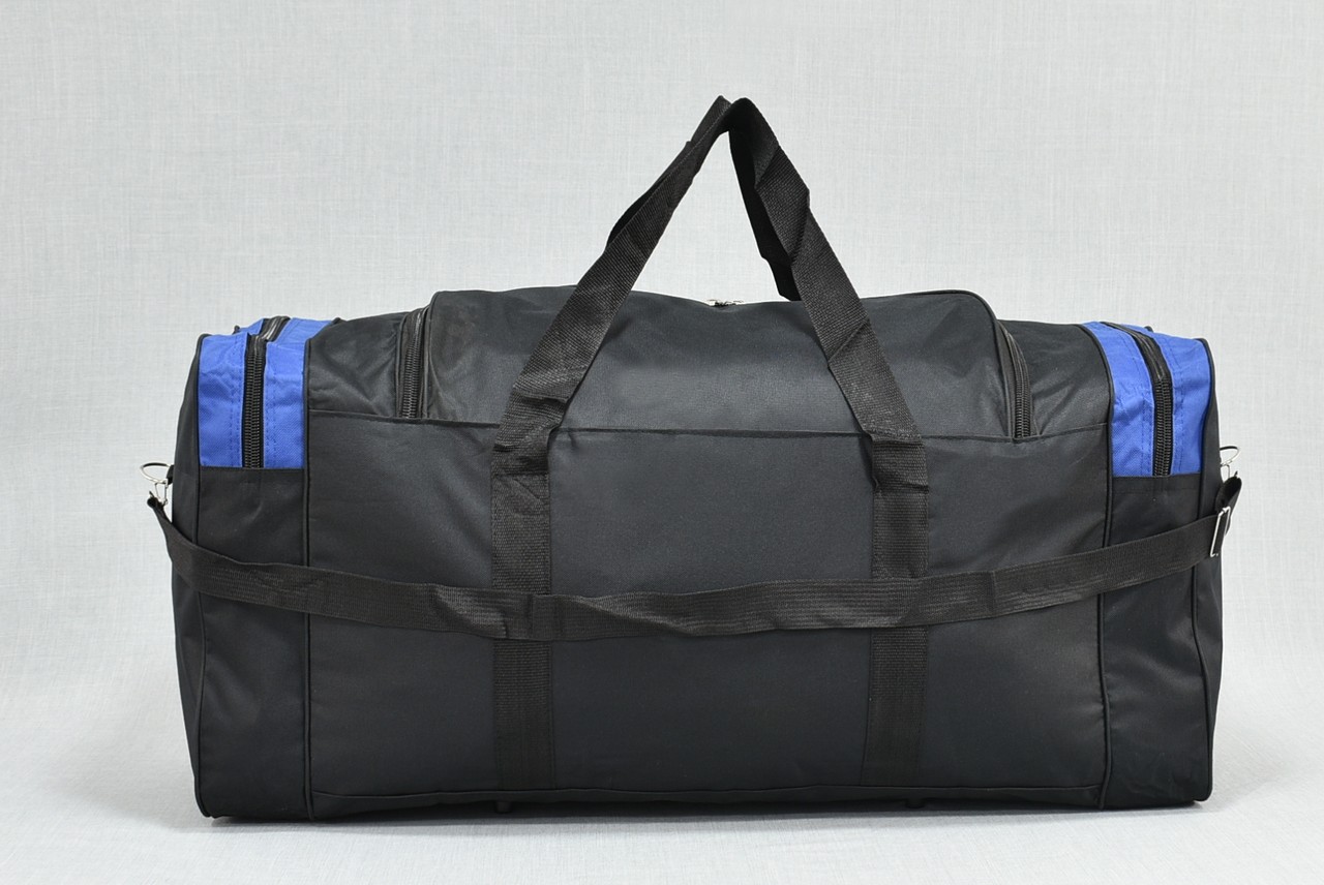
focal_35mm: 34
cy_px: 442
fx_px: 1270
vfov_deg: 38.4
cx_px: 662
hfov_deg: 55.1
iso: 100
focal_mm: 23
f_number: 5.6
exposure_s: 1/8
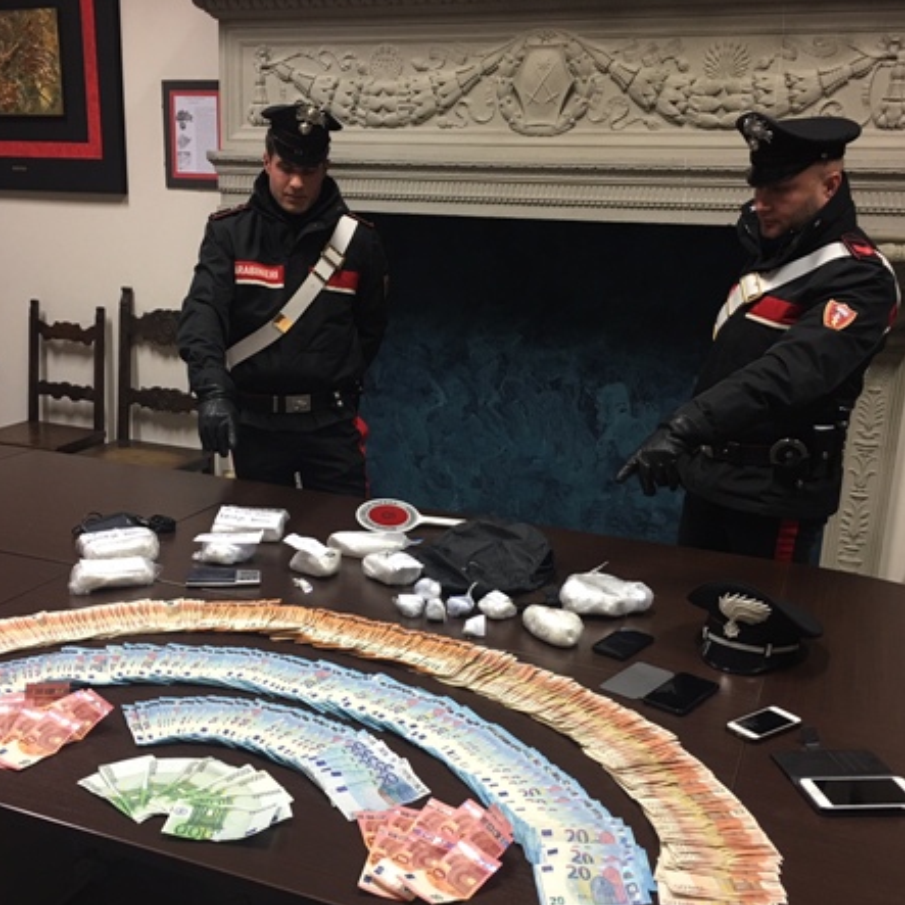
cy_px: 484
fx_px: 1094
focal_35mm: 37
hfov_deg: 44.8
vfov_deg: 44.9
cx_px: 398
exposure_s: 1/17
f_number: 2.2
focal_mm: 4.15
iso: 40
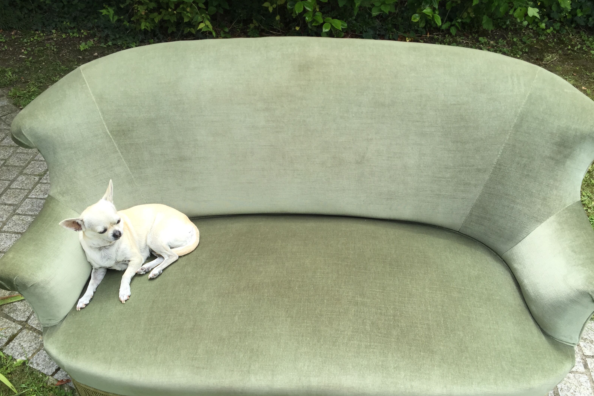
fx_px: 511
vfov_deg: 42.2
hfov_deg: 60.3
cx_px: 297
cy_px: 224
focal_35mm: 31
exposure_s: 1/694
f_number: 2.2
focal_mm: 4.15
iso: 32
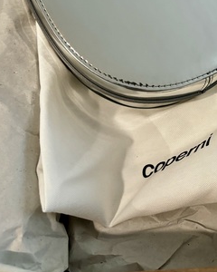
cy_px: 25
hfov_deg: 30.2
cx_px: 171
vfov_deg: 35.7
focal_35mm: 49
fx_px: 393
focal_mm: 5.96
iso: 250
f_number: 1.6
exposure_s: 1/60
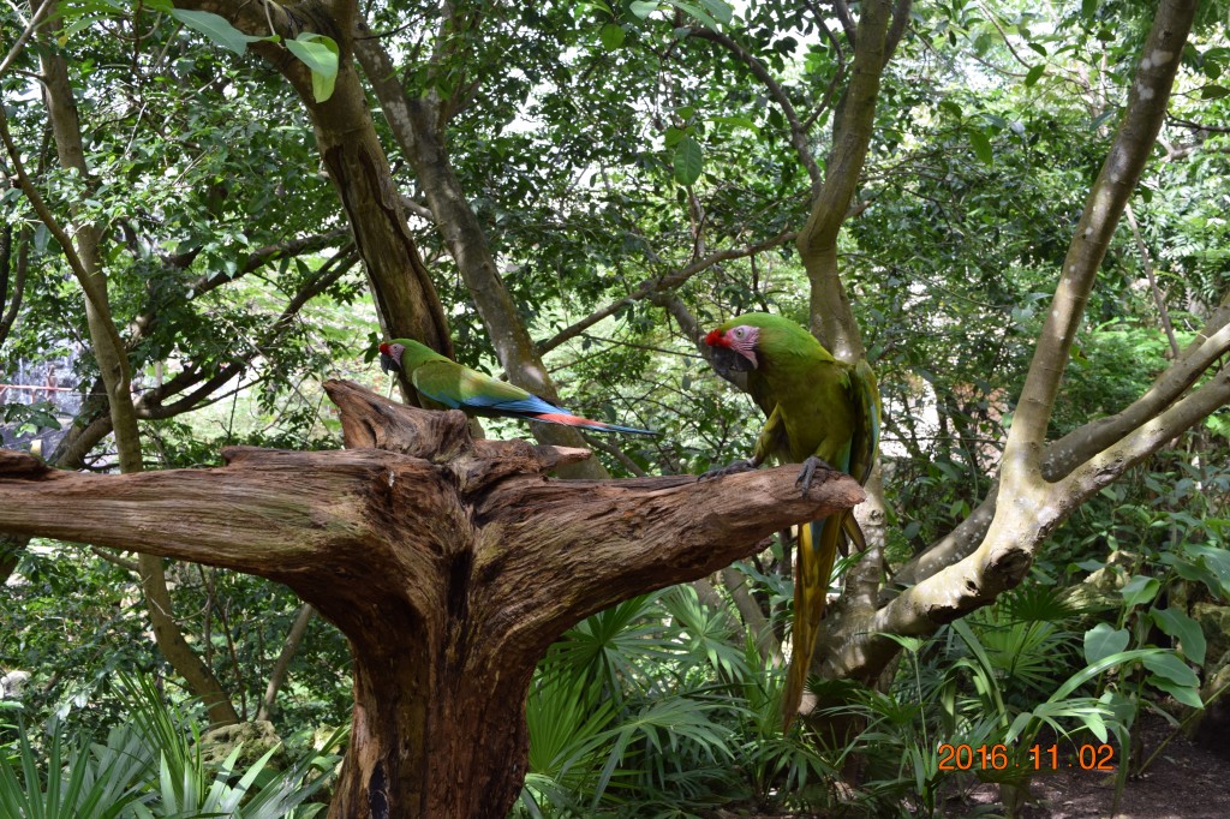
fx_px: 1230
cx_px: 615
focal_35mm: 36
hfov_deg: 53.1
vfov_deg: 36.8
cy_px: 410
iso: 400
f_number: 6.3
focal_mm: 24
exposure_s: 1/160
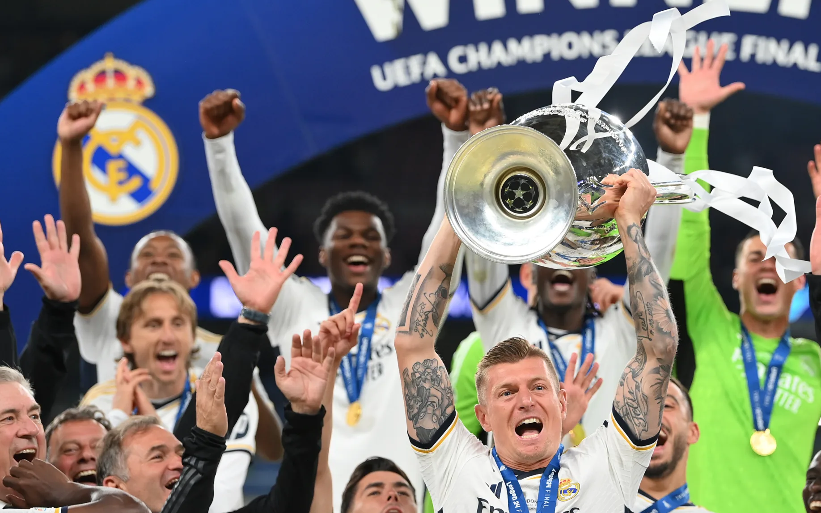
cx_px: 565
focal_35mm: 199
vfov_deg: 6.6
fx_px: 4452
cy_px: 246
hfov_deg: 10.5
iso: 2000
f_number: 3.5
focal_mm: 140
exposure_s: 1/1250
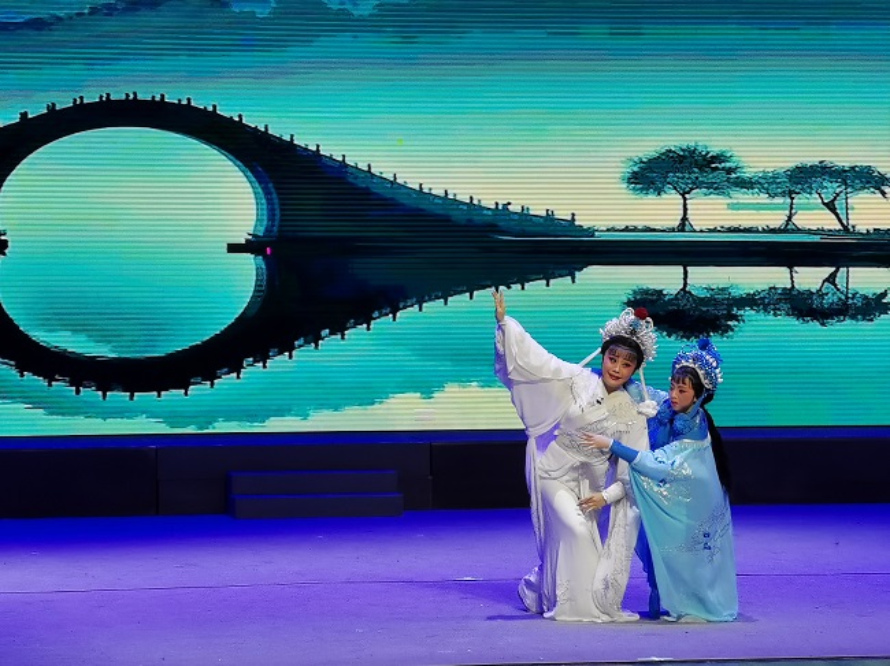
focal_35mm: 130
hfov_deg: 15.2
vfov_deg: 11.4
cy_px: 333
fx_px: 3341
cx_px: 445
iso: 100
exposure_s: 1/100
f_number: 2.4
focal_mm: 7.48
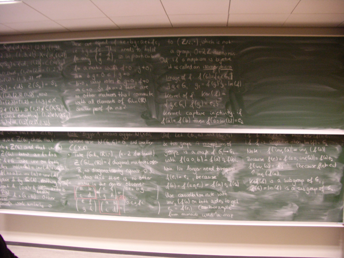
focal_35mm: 35
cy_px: 129
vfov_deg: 40.7
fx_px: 348
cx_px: 172
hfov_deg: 52.6
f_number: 2.6
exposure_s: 1/4
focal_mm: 5.8
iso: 200
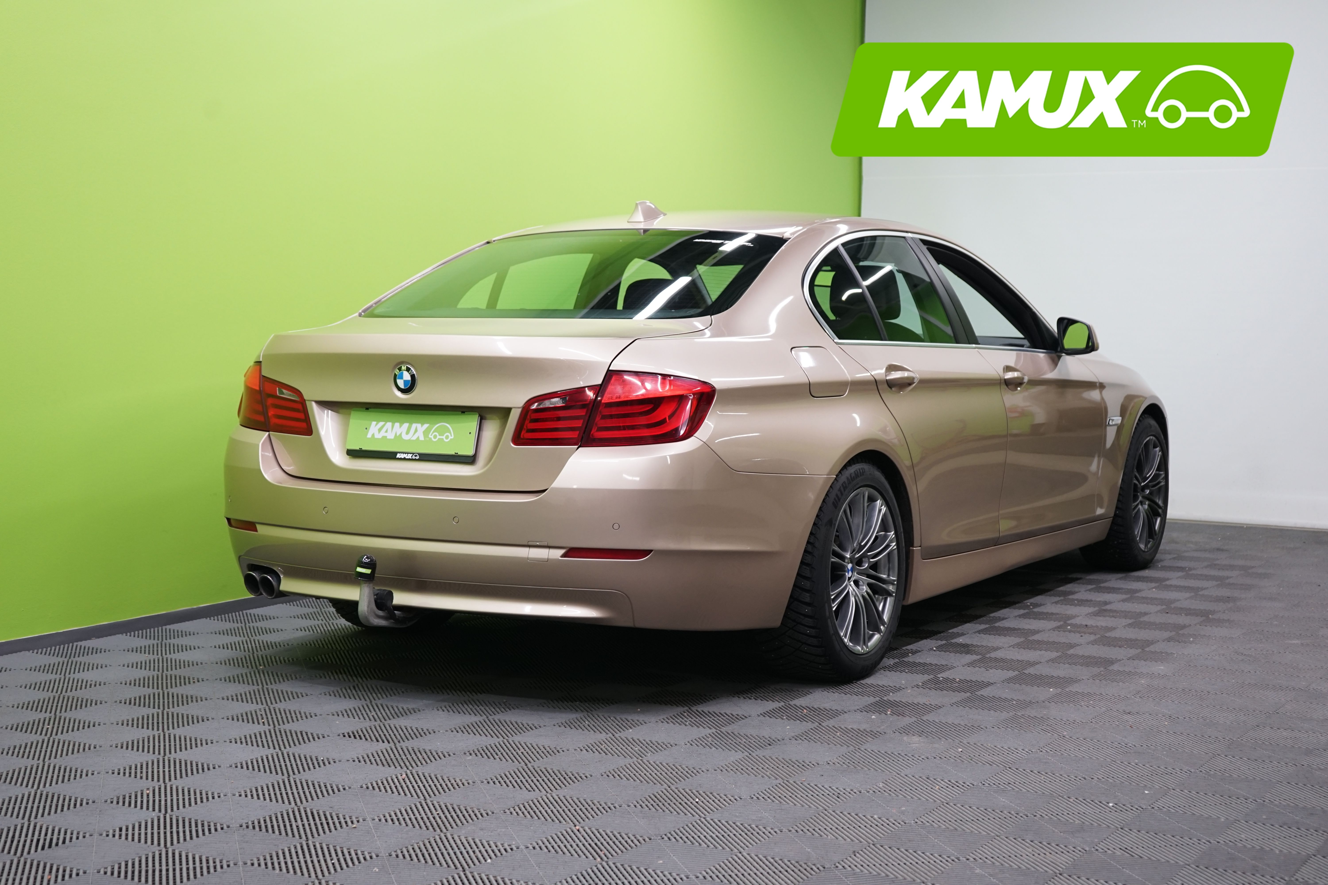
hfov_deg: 39.6
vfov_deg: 27.0
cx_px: 664
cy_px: 442
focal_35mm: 50
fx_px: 1844
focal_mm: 50
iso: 800
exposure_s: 1/60
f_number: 5
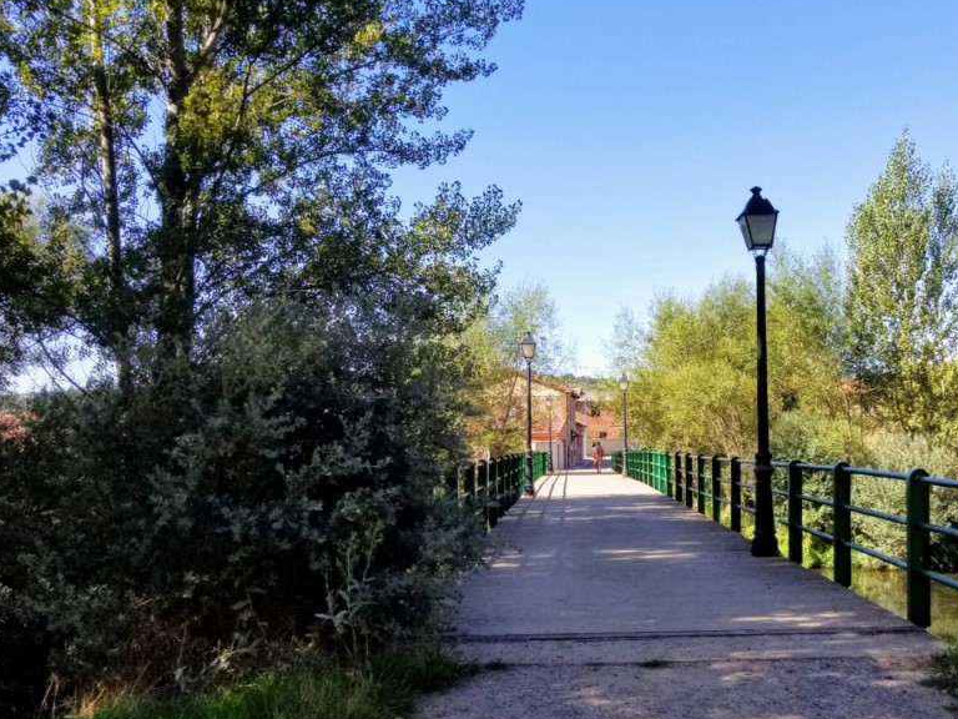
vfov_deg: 36.4
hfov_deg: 47.3
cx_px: 612
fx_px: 1079
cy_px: 486
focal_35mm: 39
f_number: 1.7
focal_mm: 4.3
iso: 50
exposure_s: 1/1192
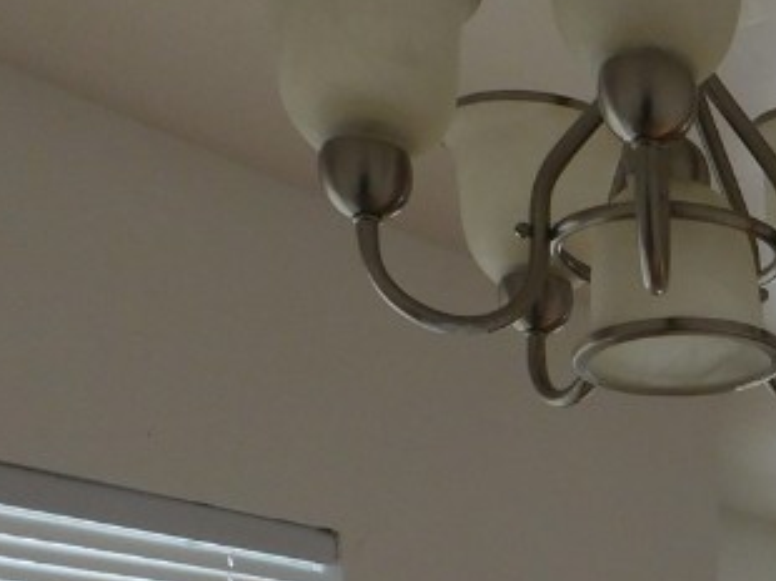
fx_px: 1702
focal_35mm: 76
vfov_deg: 17.5
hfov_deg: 22.4
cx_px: 1069
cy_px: 851
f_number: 3
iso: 125
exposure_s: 1/400
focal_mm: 4
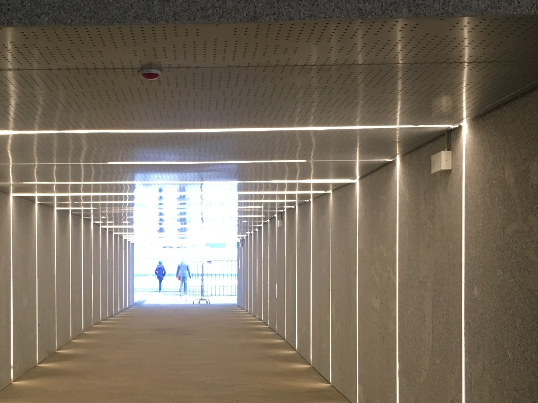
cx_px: 147
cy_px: 285
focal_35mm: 56
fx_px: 870
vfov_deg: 25.9
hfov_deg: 33.8
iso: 125
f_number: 2.2
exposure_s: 1/33
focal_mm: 4.15
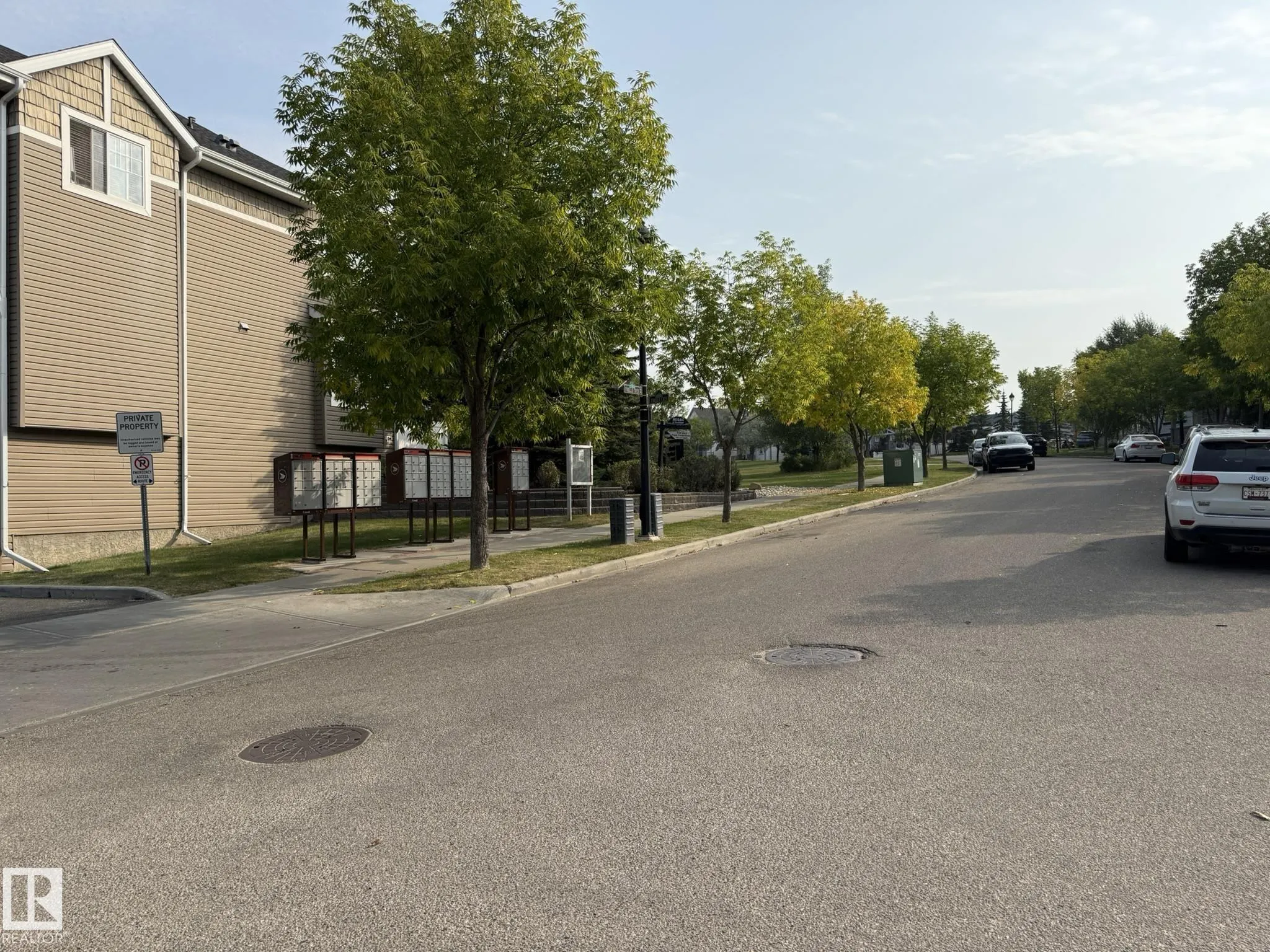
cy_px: 476
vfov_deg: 56.8
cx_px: 635
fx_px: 881
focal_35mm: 24
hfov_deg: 71.6
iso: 100
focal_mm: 6.76
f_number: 1.78
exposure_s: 1/5319
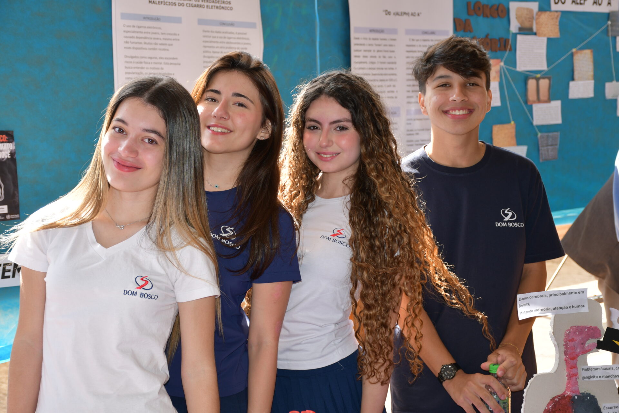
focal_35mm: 63
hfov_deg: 31.9
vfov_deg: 21.6
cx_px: 310
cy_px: 206
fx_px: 1083
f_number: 4.5
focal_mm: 42
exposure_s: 1/160
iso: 200
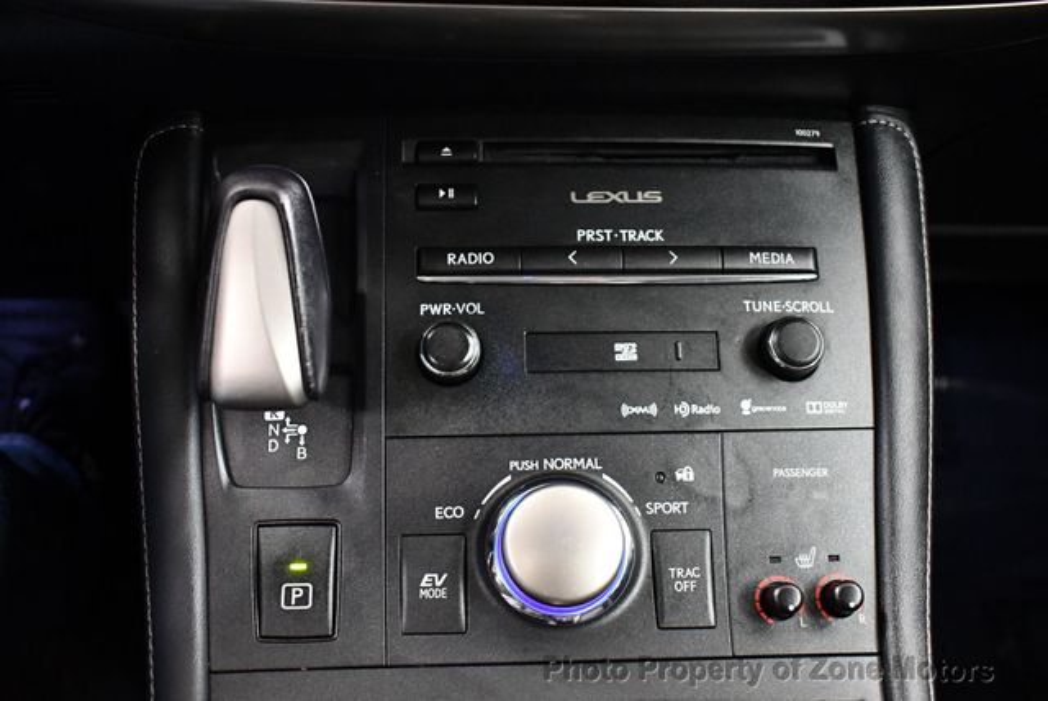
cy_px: 350
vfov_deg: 36.9
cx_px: 524
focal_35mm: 36
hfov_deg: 53.1
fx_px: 1049
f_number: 3.5
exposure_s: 1/60
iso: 4000
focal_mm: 18
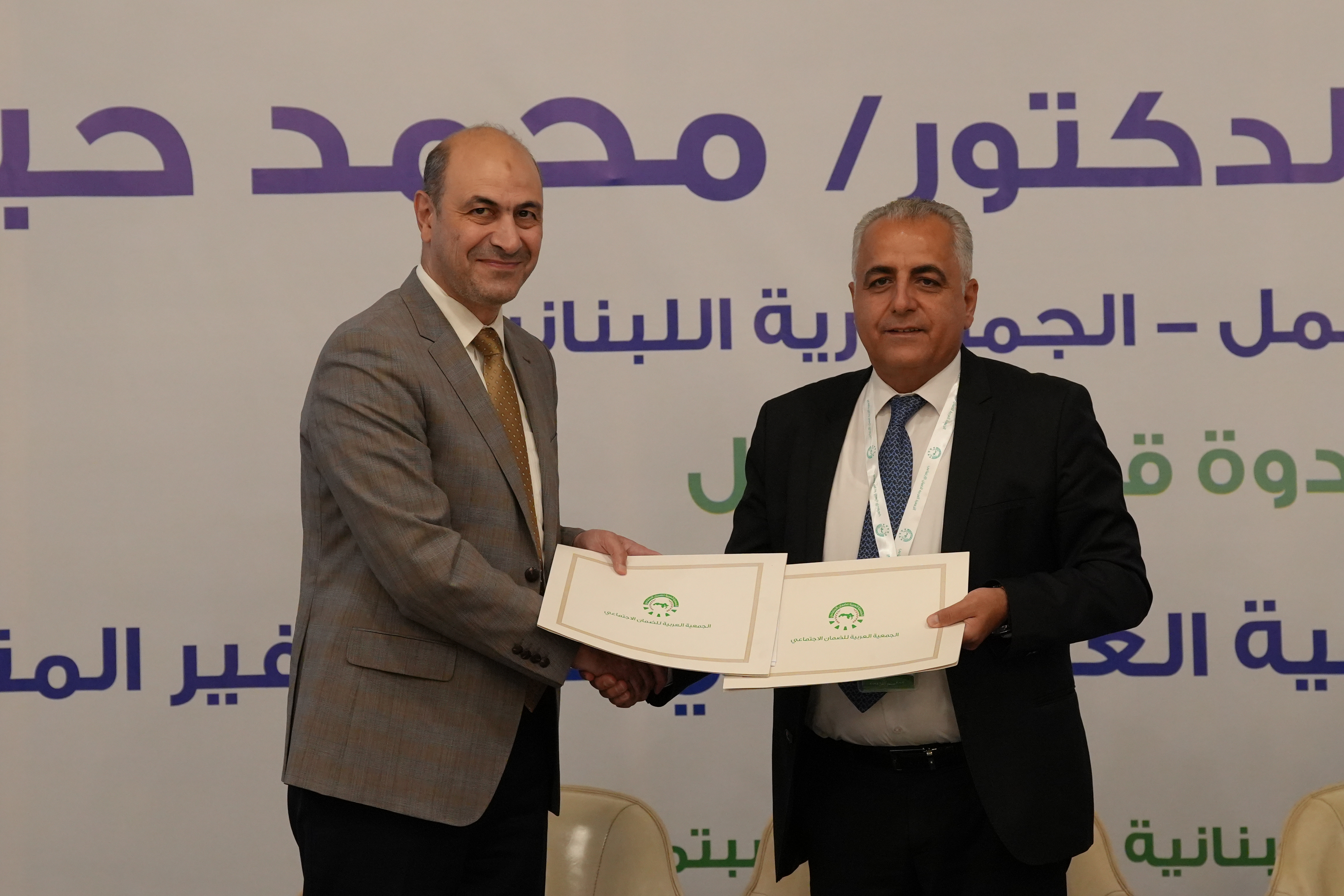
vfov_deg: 8.5
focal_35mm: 162
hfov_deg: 12.7
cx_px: 672
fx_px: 6048
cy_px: 448
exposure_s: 1/200
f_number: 4
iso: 3200
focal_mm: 108
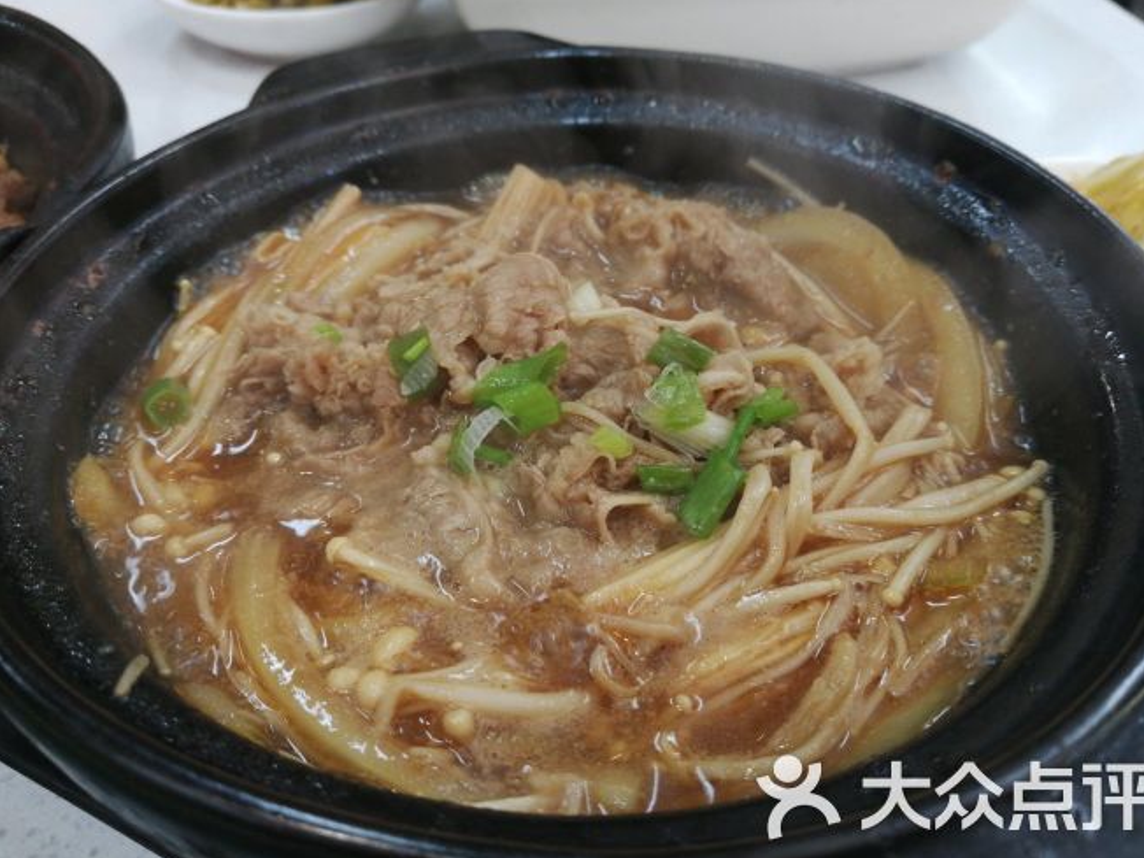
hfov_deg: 61.7
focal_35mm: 29
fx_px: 958
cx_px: 583
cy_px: 427
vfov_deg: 48.2
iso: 160
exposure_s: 1/50
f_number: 1.8
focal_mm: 3.95
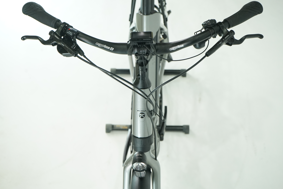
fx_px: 550
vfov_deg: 19.5
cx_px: 142
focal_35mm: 70
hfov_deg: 28.8
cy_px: 94
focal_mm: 70
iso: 2500
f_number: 7.1
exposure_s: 1/200
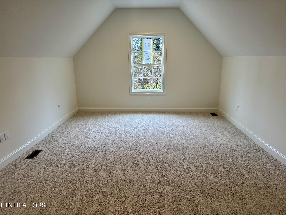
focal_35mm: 24
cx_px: 143
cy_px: 108
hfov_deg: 71.6
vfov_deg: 56.8
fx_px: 198
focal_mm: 6.76
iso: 125
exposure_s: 1/120
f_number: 1.78
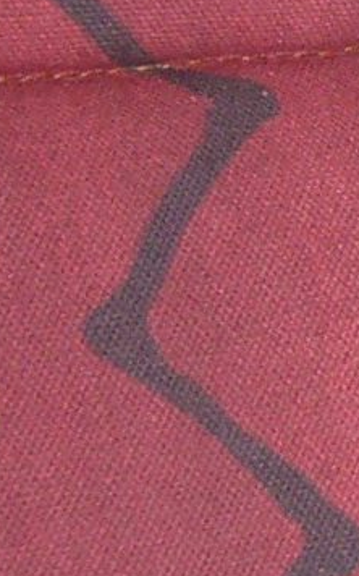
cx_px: 1431
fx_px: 4186
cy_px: -63
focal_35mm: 267
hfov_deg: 4.5
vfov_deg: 7.8
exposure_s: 1/60
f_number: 2.8
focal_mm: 5.8
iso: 100
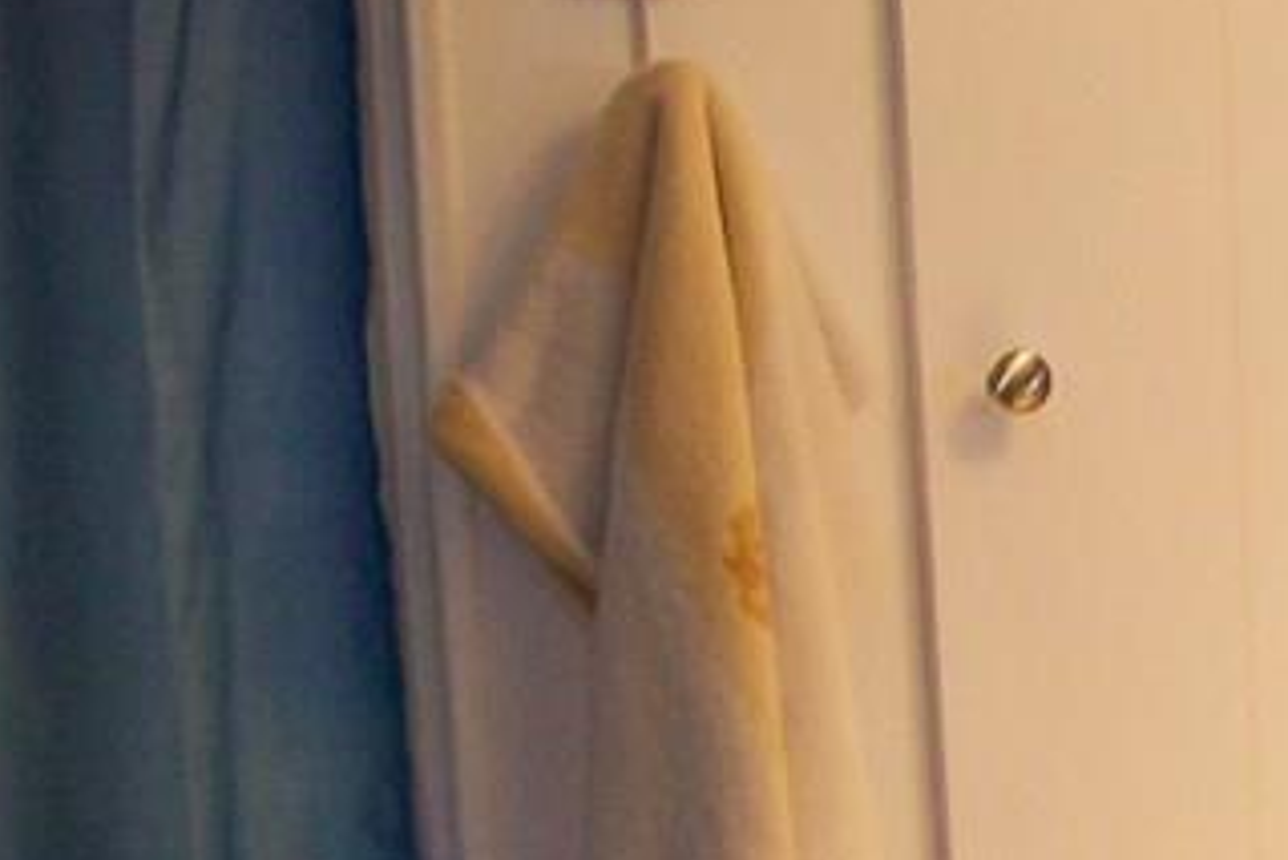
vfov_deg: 11.3
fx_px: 4295
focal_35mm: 120
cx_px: 1886
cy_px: 943
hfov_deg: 15.8
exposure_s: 1/72.4
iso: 140
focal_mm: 6
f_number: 2.7
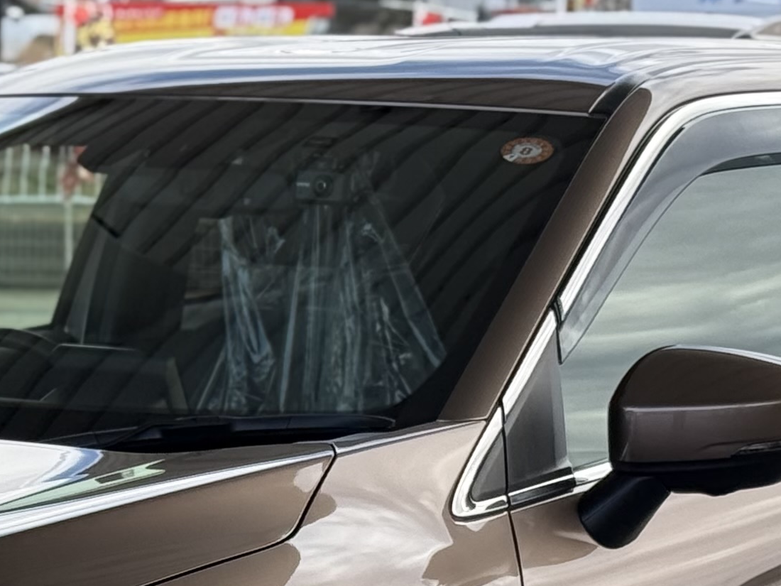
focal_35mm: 176
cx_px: 128
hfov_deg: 11.2
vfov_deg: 8.4
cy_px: 658
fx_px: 3971
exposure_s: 1/1203
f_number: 1.78
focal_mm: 6.76
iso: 80
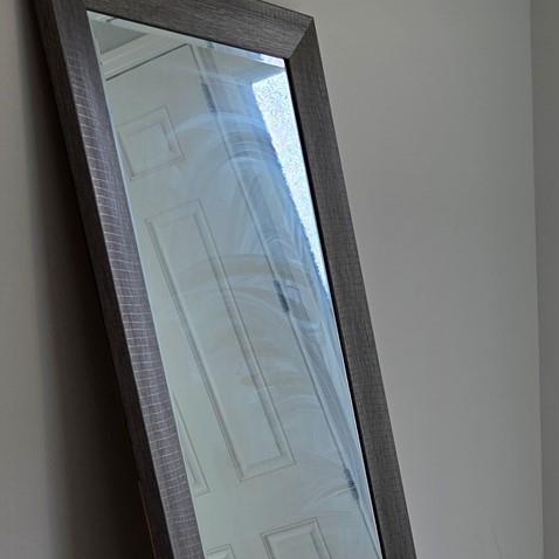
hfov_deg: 22.6
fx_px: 1242
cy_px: 469
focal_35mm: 68
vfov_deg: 24.8
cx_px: 731
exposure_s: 1/120
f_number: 1.7
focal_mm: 6.3
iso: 40
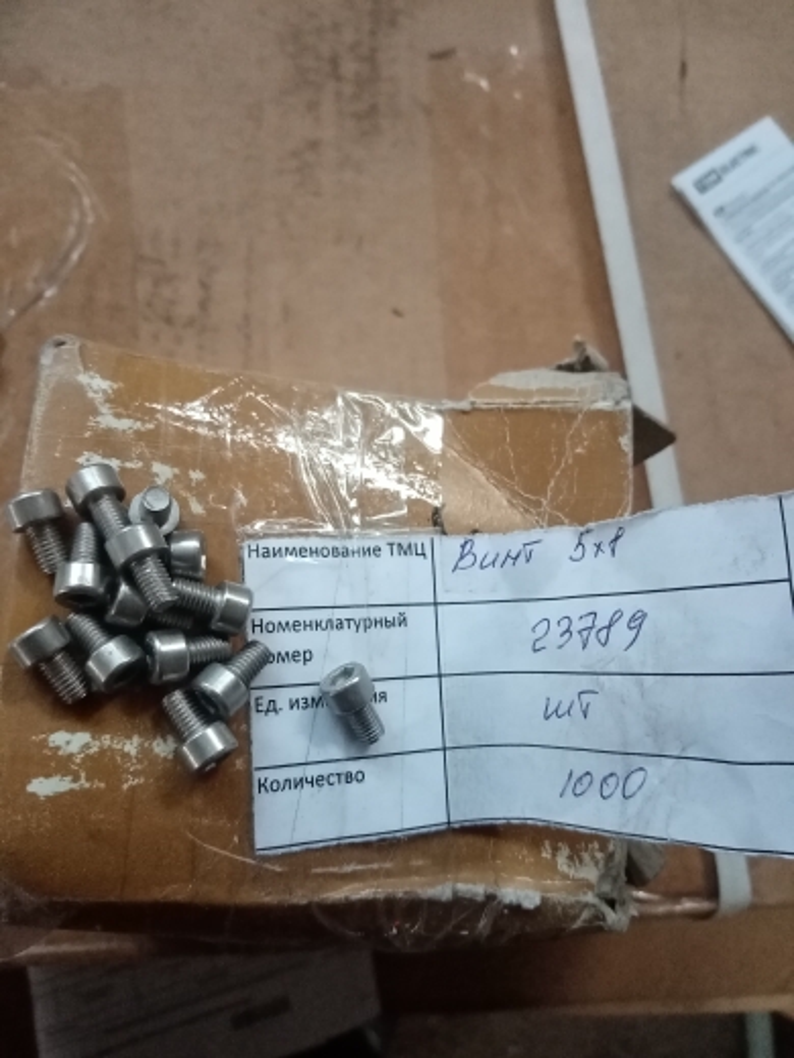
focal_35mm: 26
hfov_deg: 53.1
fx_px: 795
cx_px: 397
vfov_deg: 67.3
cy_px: 529
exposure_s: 1/20
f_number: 1.8
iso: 968
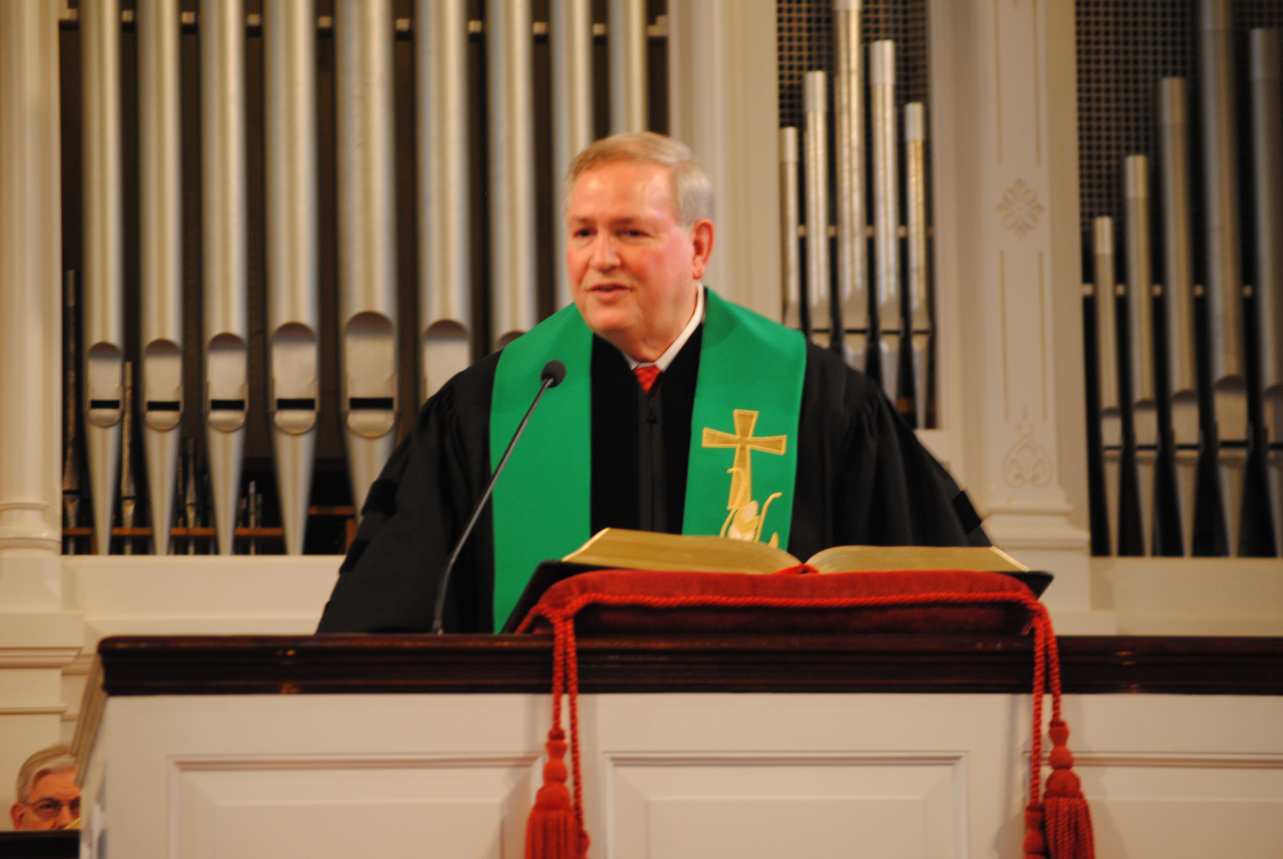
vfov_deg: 10.7
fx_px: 4603
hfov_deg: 15.9
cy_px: 430
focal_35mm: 129
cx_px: 642
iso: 400
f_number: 4.2
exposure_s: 1/10
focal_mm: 86
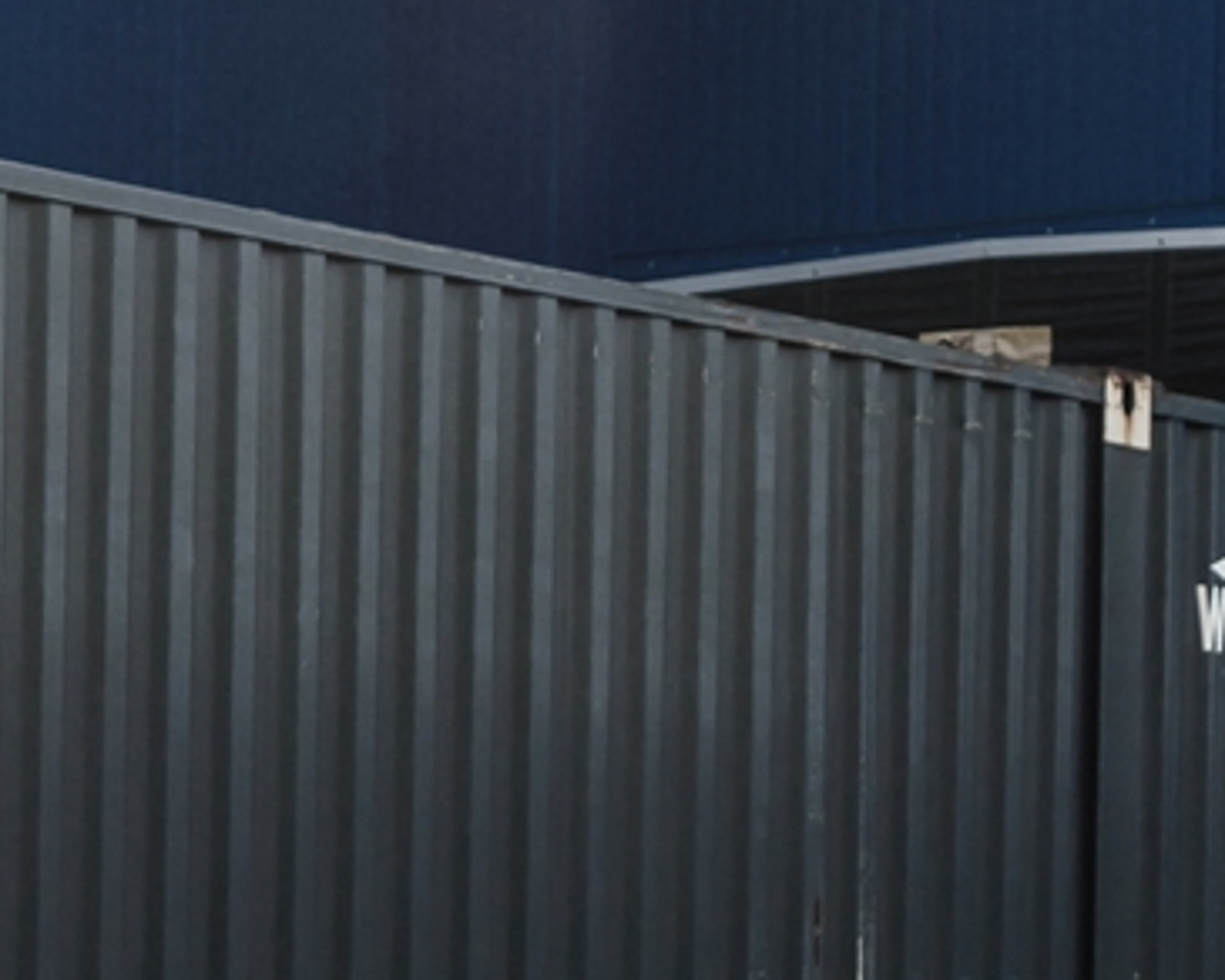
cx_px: 134
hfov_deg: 8.3
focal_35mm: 232
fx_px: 8411
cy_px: 1490
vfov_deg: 6.6
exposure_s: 1/125
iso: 400
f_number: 5
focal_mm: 47
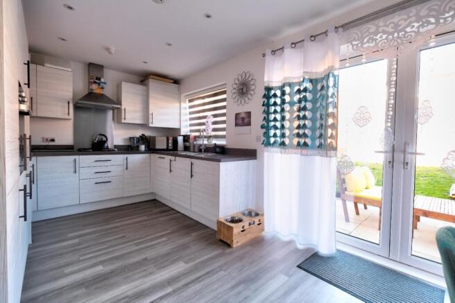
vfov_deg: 77.3
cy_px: 152
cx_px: 228
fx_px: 190
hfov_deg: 100.4
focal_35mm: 15
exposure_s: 1/15
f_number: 4
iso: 400
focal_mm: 10
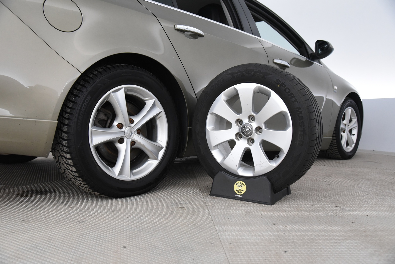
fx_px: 351
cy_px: 132
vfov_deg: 41.1
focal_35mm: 32
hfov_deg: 58.7
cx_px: 198
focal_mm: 32
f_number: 5
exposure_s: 1/80
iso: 4000
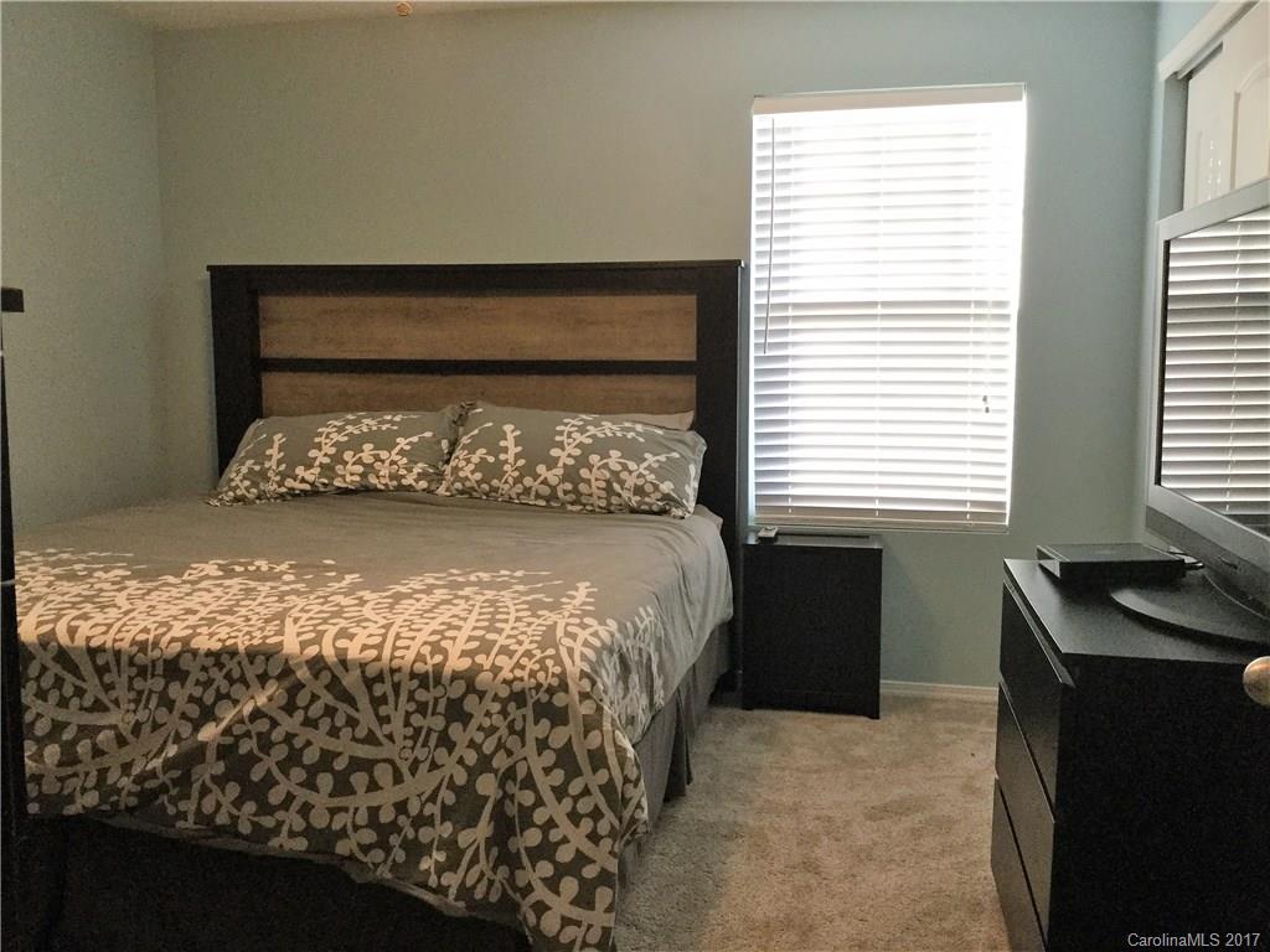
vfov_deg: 45.4
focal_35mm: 31
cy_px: 476
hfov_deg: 58.4
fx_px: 1137
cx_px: 635
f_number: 2.4
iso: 50
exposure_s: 1/30
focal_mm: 3.3
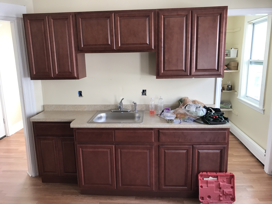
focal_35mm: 28
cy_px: 102
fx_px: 220
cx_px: 136
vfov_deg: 49.7
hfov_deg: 63.4
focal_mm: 3.99
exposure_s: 1/60
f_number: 1.8
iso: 25
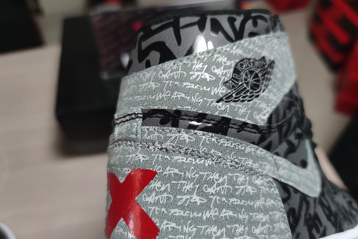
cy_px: 126
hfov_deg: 69.4
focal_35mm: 26
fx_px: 259
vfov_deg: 49.5
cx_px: 176
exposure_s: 1/94
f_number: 1.69
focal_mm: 6.72
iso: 298
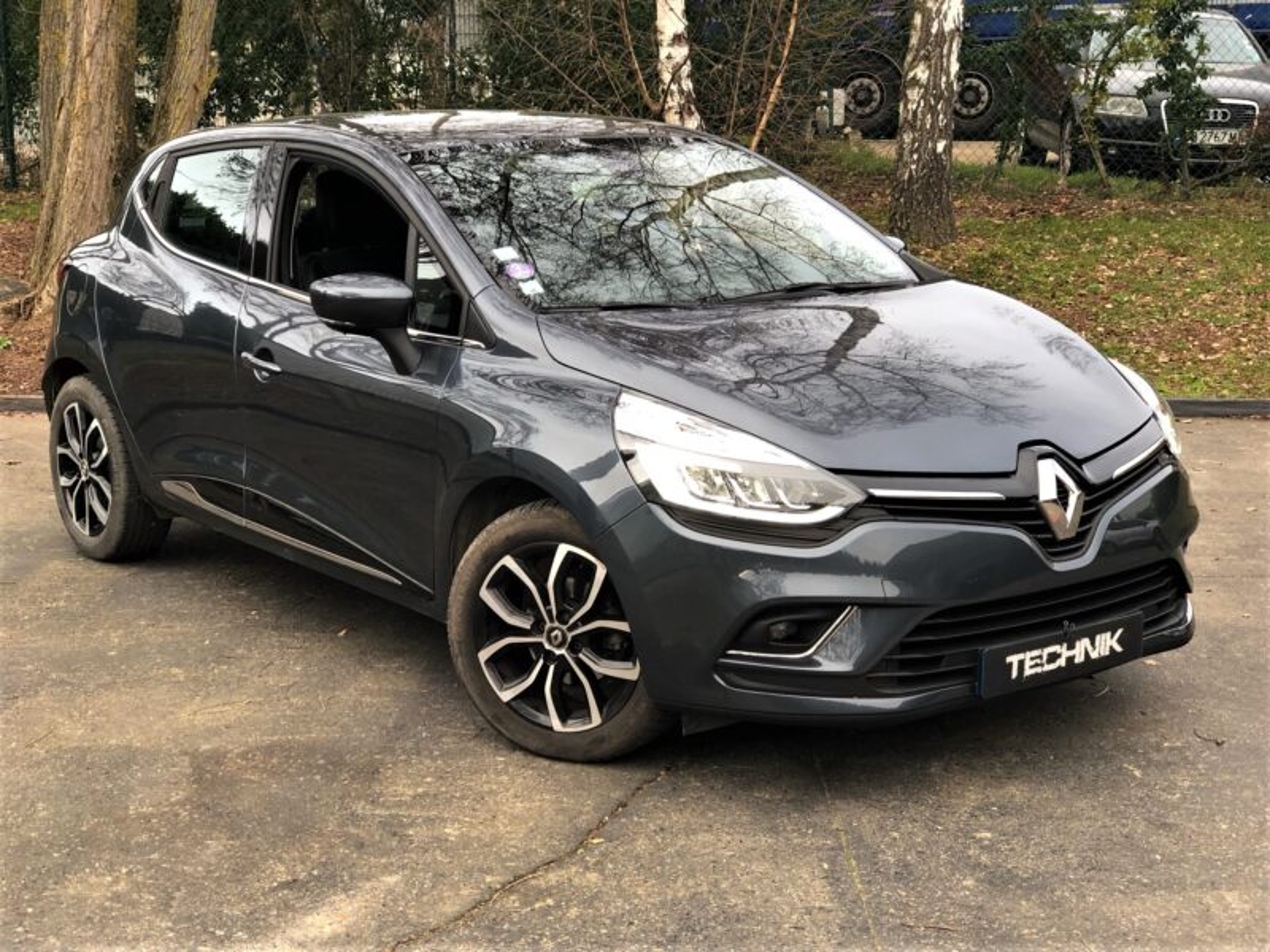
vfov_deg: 25.7
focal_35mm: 57
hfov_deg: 33.8
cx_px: 635
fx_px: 2091
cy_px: 476
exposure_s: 1/33
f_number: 2.8
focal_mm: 6.6
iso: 25
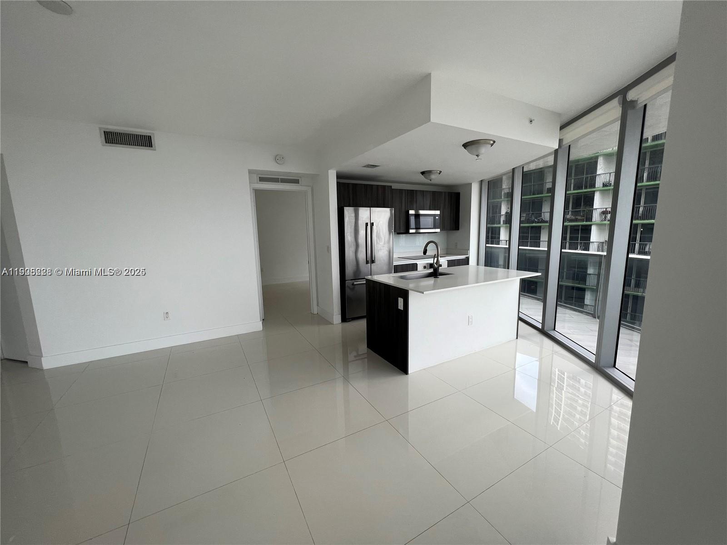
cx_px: 364
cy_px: 272
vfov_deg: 89.9
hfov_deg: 106.2
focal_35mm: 13
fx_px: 273
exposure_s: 1/99
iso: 50
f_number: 1.8
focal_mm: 1.57
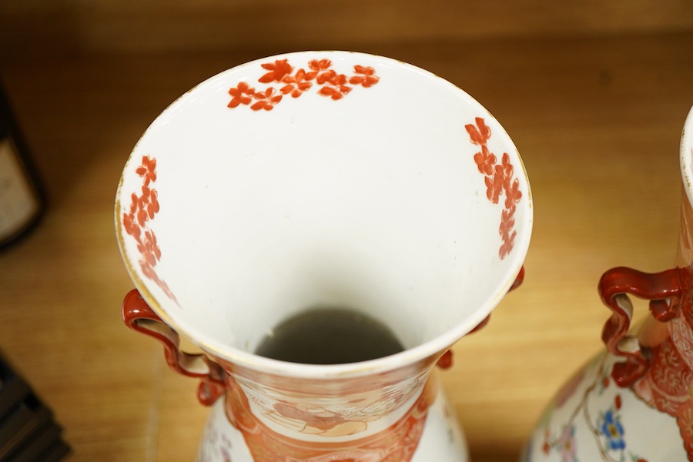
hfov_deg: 43.6
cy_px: 231
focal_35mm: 45
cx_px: 346
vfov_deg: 29.9
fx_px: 866
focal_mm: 30
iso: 1250
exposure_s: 1/125
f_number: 3.5
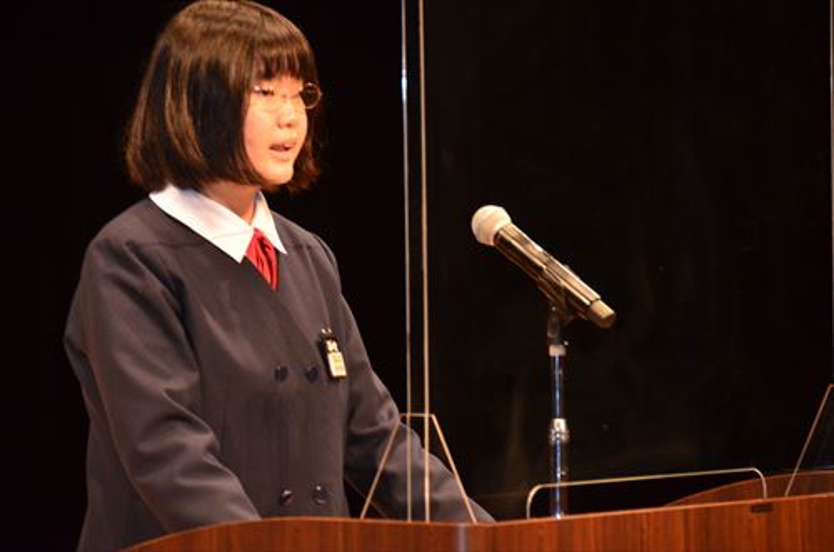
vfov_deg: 4.6
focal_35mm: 300
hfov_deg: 6.9
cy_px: 276
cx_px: 417
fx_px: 6935
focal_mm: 200
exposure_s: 1/80
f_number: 5.6
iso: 1600
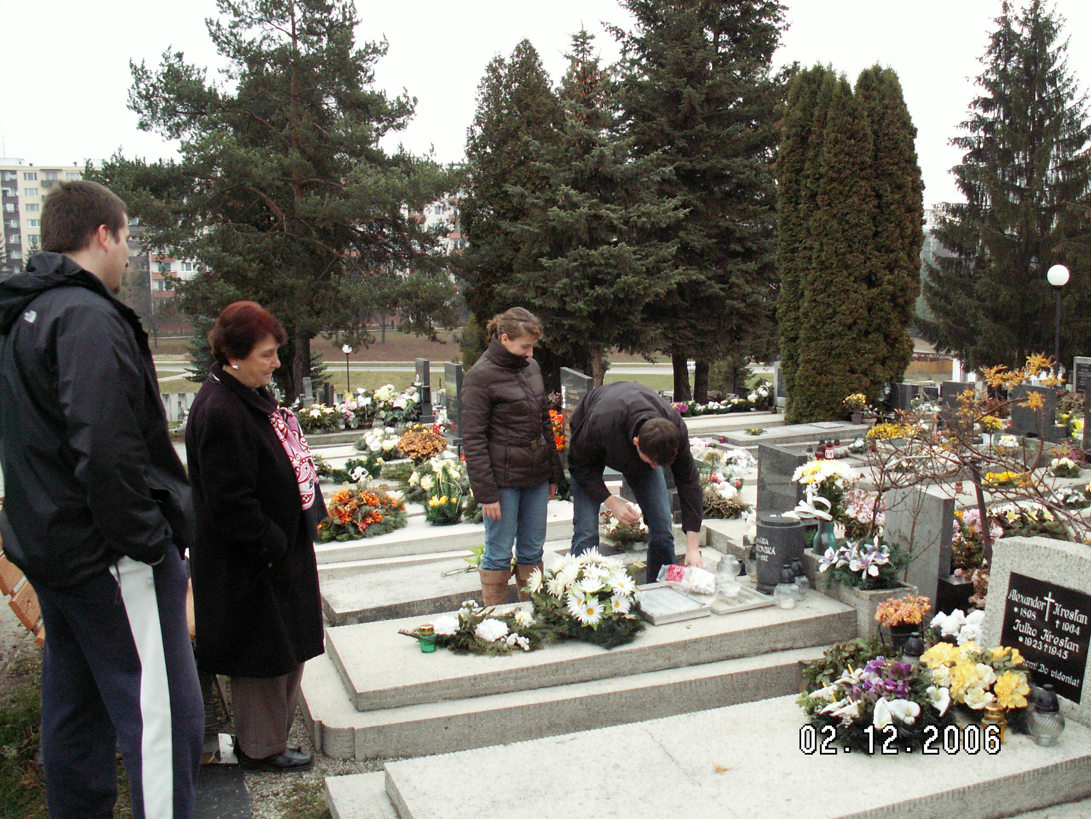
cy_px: 410
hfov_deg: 52.6
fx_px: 1103
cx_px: 546
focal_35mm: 35
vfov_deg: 40.7
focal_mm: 5.86
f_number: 2.8
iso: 160
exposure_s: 1/25
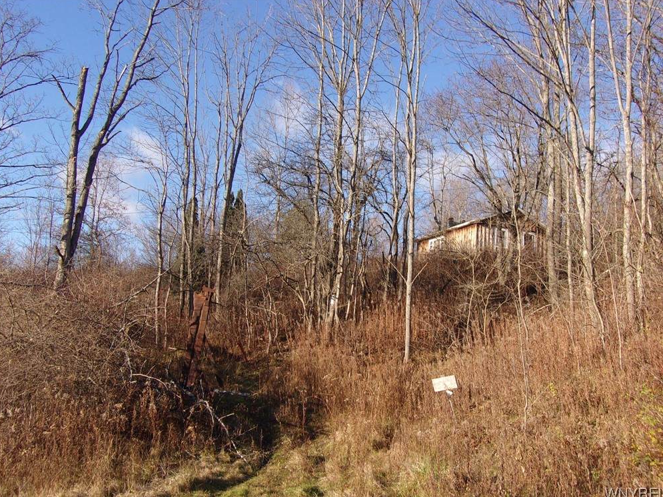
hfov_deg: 52.6
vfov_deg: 40.7
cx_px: 333
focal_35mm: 35
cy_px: 252
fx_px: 670
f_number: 11.6
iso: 80
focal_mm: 6.1
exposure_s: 1/38
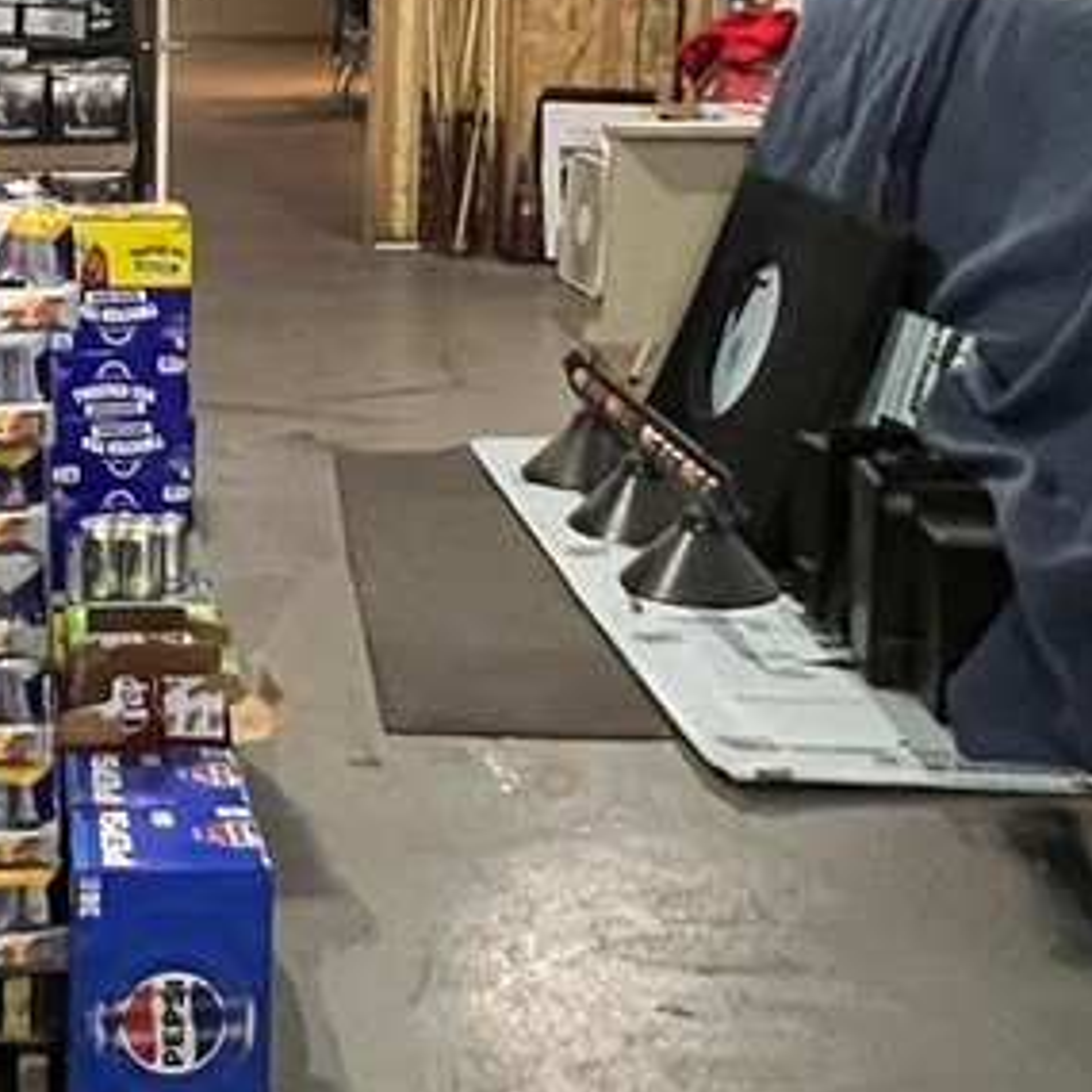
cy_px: 274
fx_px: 2177
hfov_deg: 27.1
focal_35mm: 61
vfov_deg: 27.8
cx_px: 86
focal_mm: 1.57
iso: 1000
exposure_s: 1/40
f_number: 1.8
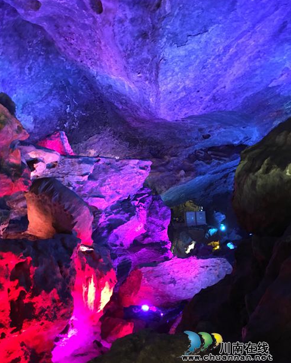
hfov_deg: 47.1
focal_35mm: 31
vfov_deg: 57.2
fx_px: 334
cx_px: 147
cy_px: 178
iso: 100
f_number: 2.2
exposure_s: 1/4
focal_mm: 4.15
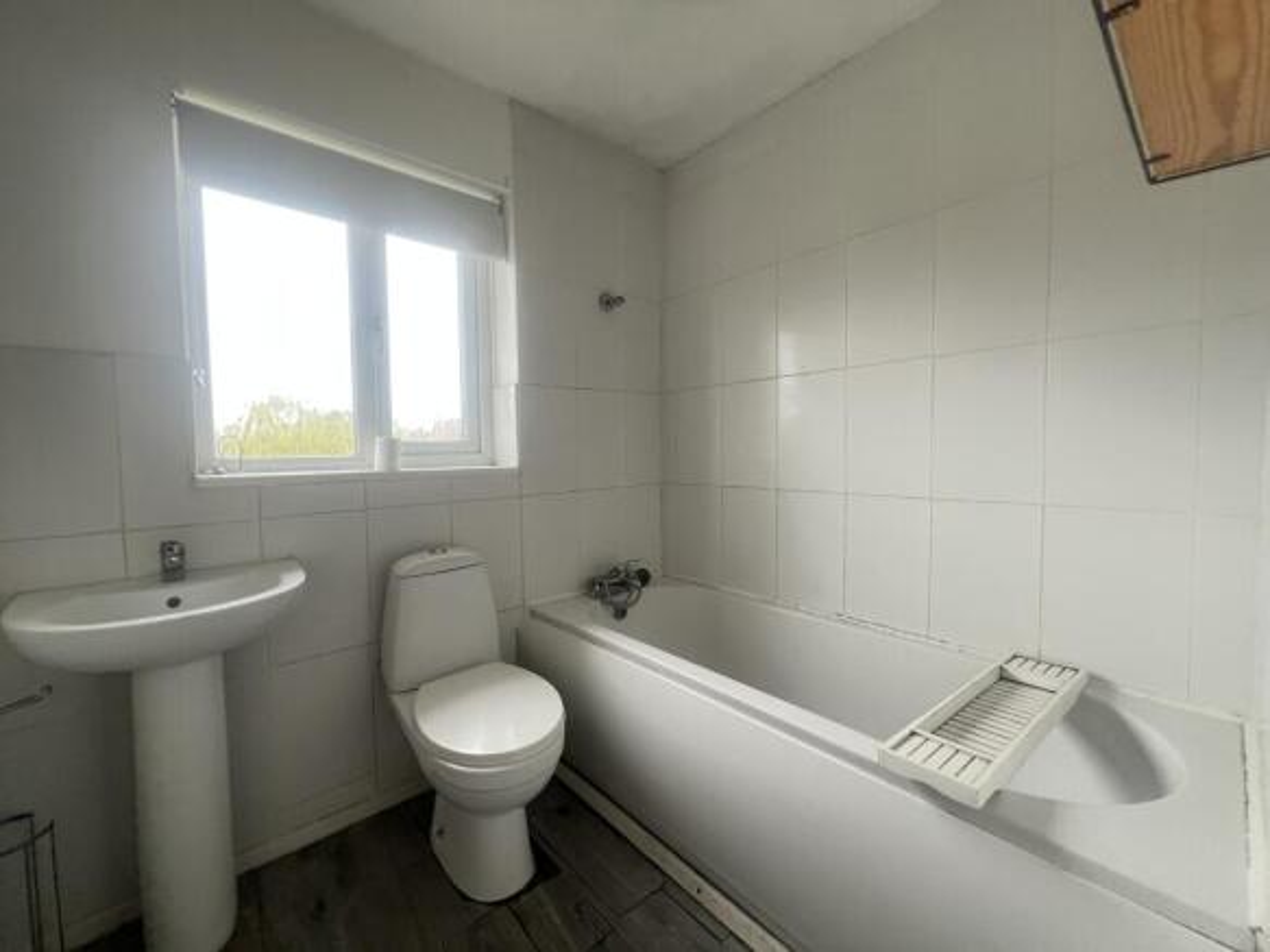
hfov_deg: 106.2
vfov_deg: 89.9
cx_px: 635
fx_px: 477
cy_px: 476
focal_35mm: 13
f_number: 1.8
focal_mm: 1.57
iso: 160
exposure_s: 1/99
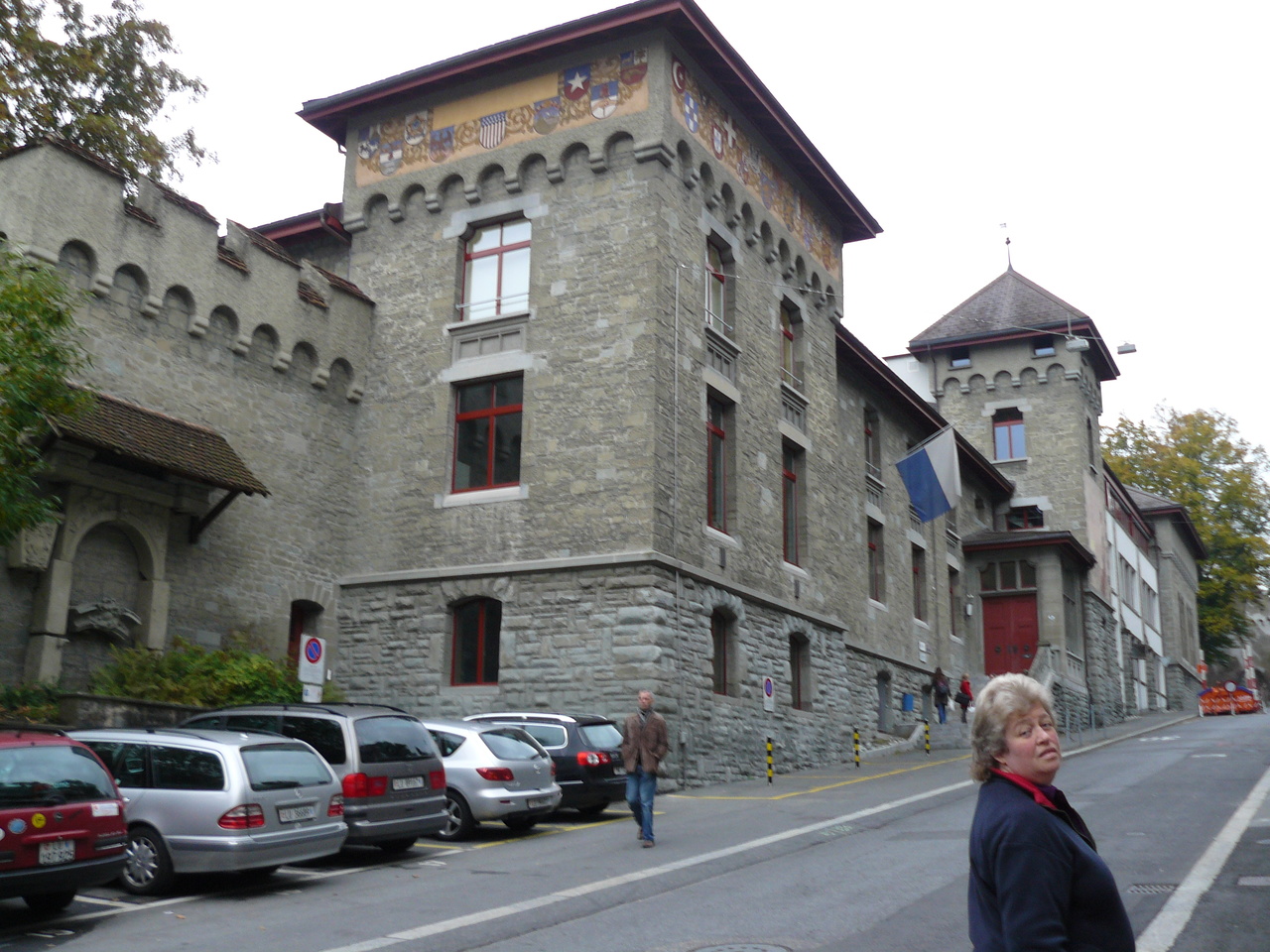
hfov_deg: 51.4
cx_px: 635
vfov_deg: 39.7
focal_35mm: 36
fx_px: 1321
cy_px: 476
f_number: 2.8
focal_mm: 6
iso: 100
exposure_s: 1/40
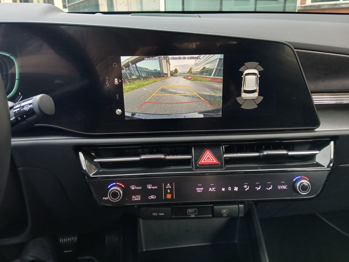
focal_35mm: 27
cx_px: 173
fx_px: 272
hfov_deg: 65.3
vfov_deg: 51.4
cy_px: 131
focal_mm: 3.98
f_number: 1.8
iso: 160
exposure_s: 1/50
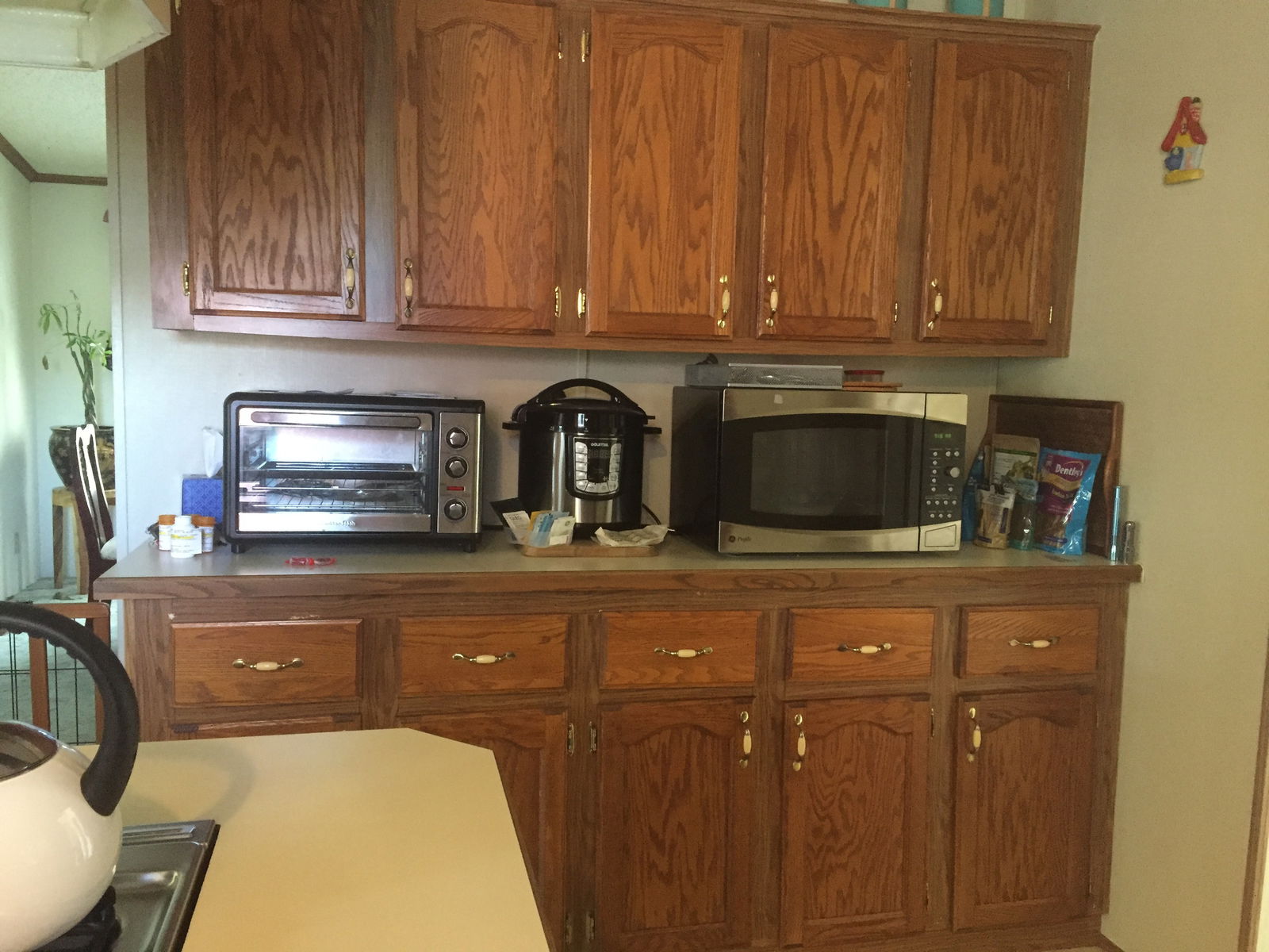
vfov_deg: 48.2
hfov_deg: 61.7
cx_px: 634
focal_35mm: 29
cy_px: 476
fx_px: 1063
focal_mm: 4.15
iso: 320
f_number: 2.2
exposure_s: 1/15
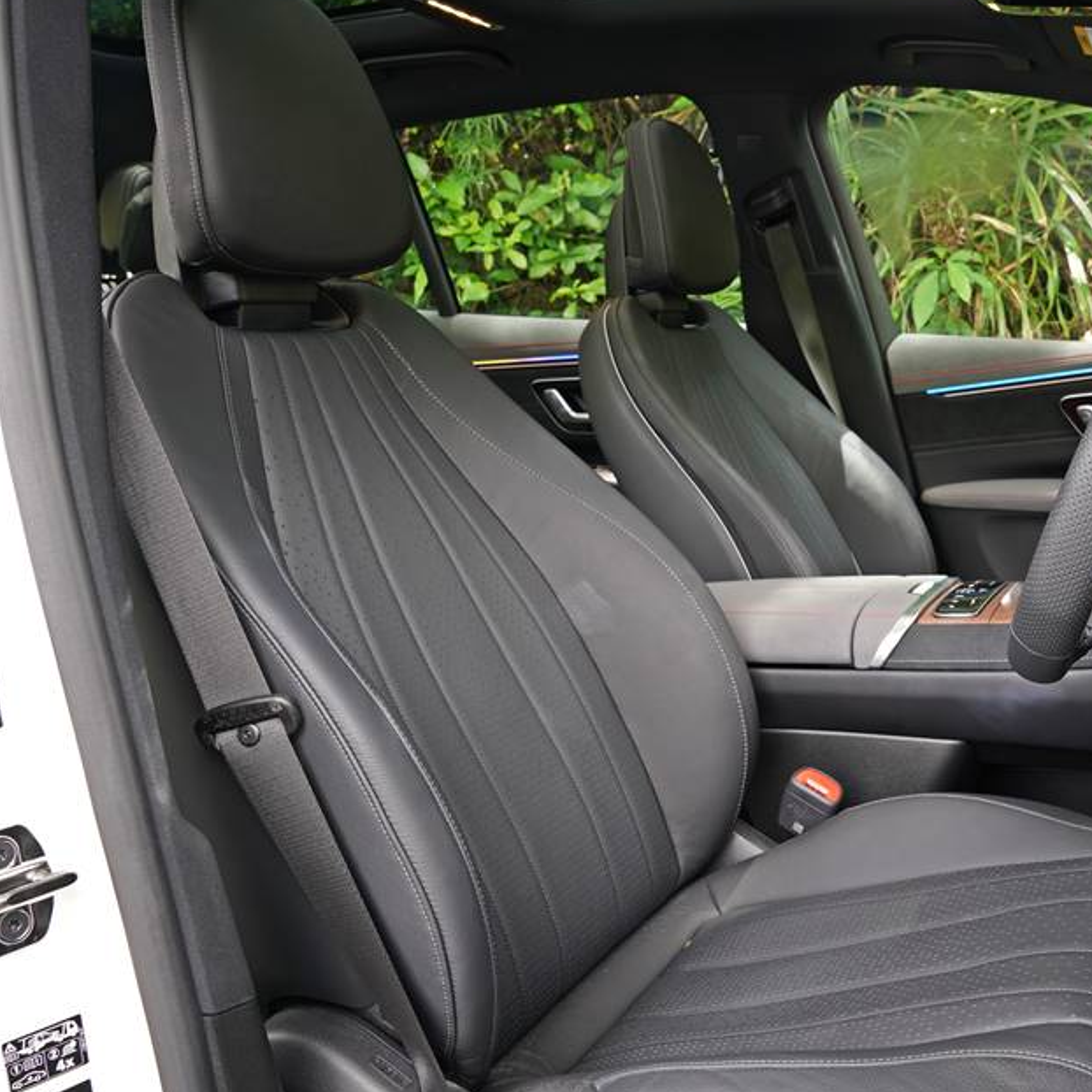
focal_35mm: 35
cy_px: 577
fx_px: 1249
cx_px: 836
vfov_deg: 47.2
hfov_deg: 45.4
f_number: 8
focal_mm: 25
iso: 400
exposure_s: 1/25
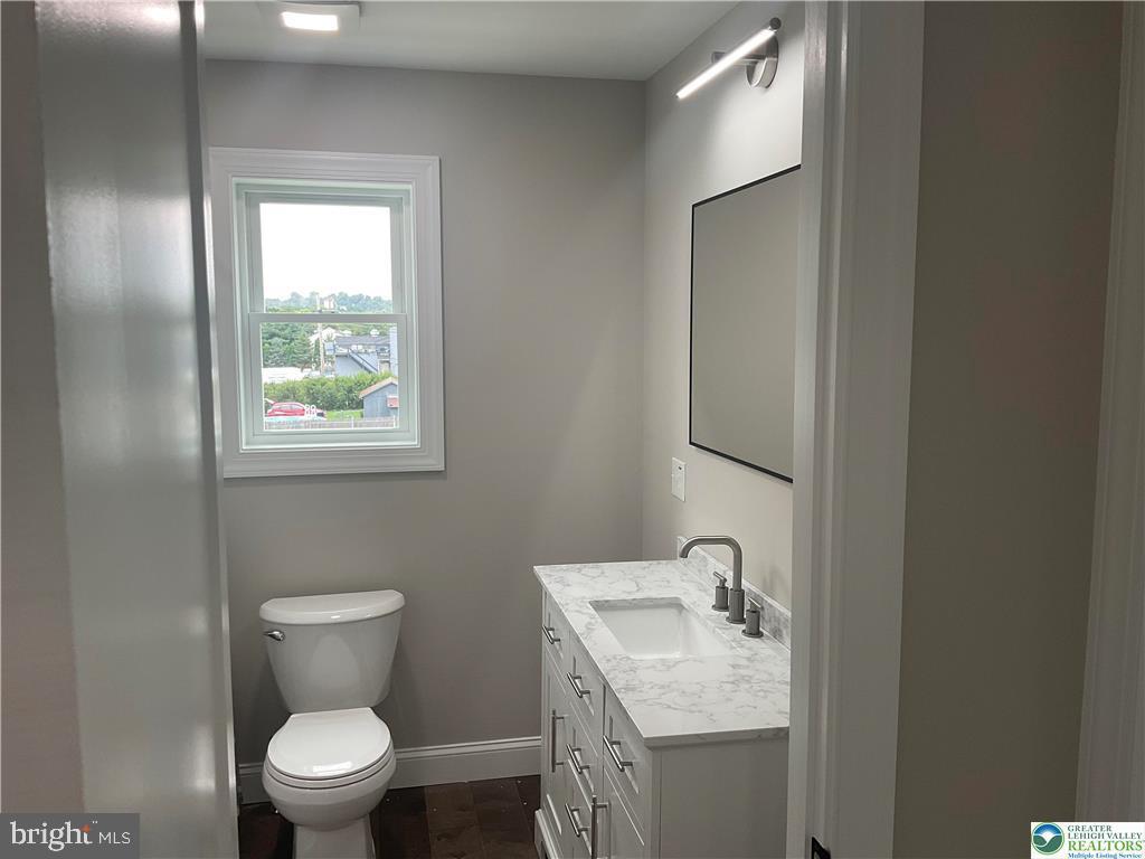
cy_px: 430
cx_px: 572
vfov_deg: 48.2
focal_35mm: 29
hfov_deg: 61.7
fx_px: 959
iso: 50
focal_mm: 3
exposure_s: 1/120
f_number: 1.8
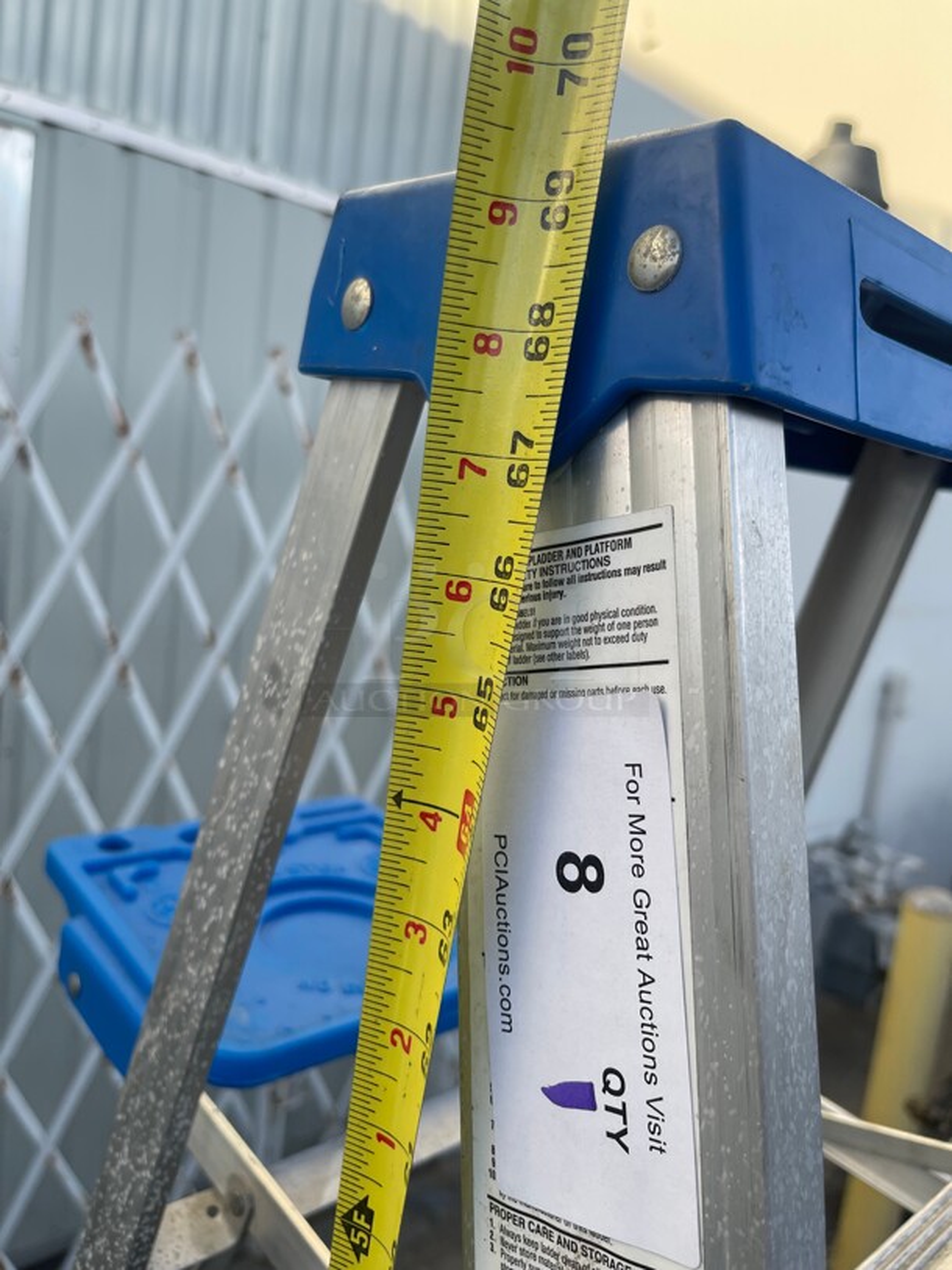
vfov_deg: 67.3
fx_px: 953
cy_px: 635
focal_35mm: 26
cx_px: 476
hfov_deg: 53.1
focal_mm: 5.1
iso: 32
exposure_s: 1/985
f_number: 1.6
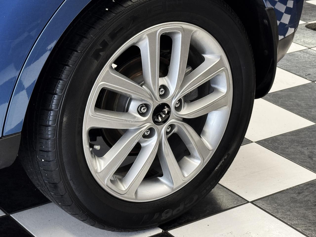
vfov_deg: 16.1
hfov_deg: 21.3
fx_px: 840
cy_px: 118
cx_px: 158
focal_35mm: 92
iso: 200
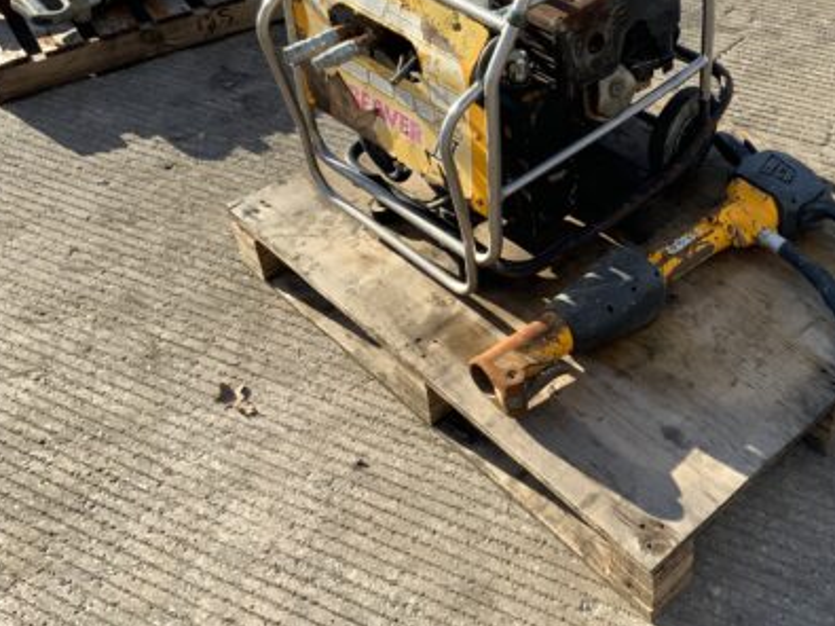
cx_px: 647
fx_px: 1133
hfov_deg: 39.1
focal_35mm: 47
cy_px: 220
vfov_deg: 30.7
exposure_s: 1/770
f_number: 1.8
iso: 16
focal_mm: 3
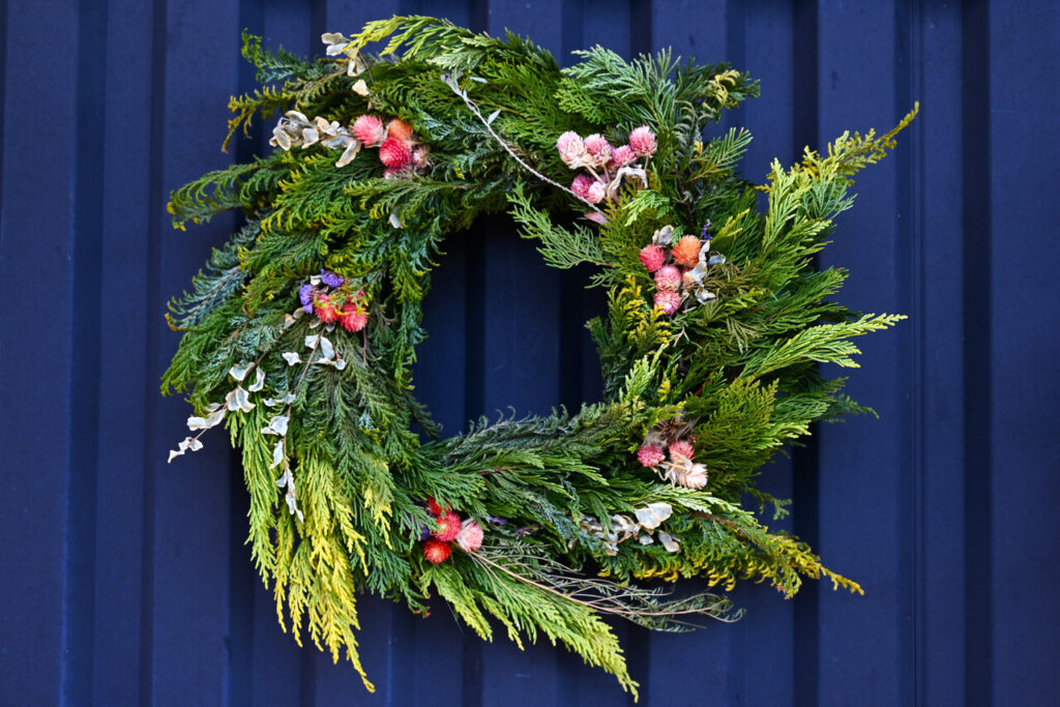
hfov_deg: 49.5
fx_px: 1148
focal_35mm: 39
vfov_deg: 34.2
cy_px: 354
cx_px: 530
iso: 400
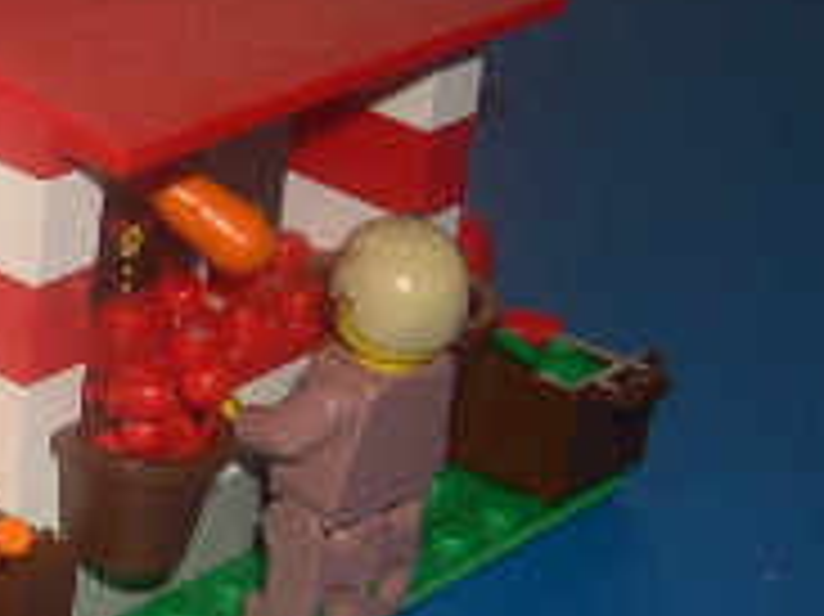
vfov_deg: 11.1
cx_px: -432
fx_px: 3164
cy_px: 292
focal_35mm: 133
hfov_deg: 13.9
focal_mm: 8
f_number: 7.6
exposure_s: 1/60
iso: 100
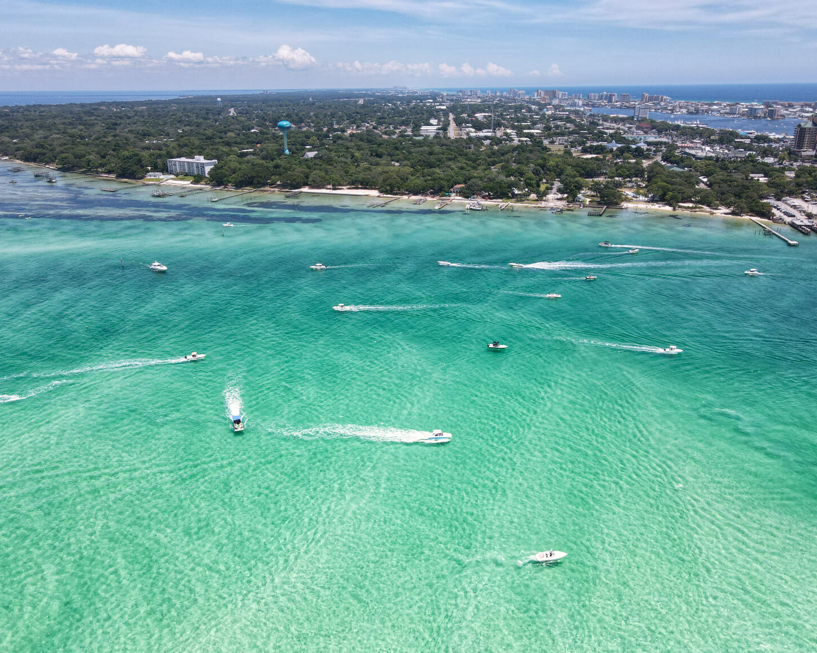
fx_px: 629
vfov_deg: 54.9
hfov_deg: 66.0
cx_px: 411
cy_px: 319
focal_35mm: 26
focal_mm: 4.5
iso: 100
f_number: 2.8
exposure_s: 1/725
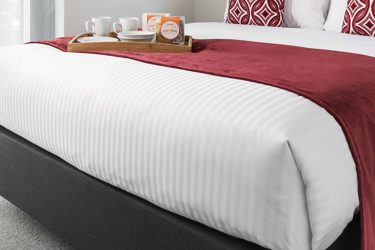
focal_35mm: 47
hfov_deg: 41.9
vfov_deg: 26.7
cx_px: 169
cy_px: -16
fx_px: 490
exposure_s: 1/45
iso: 160
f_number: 8
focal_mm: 18
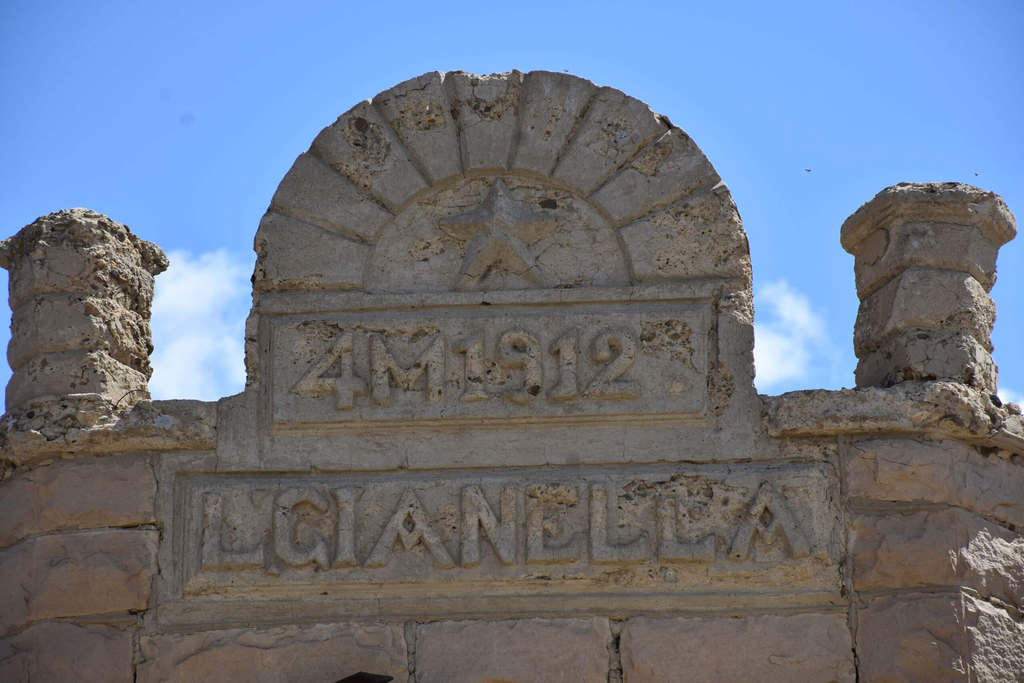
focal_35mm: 210
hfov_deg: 9.8
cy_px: 342
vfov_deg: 6.5
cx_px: 512
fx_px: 5973
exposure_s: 1/1000
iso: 320
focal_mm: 140
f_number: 8
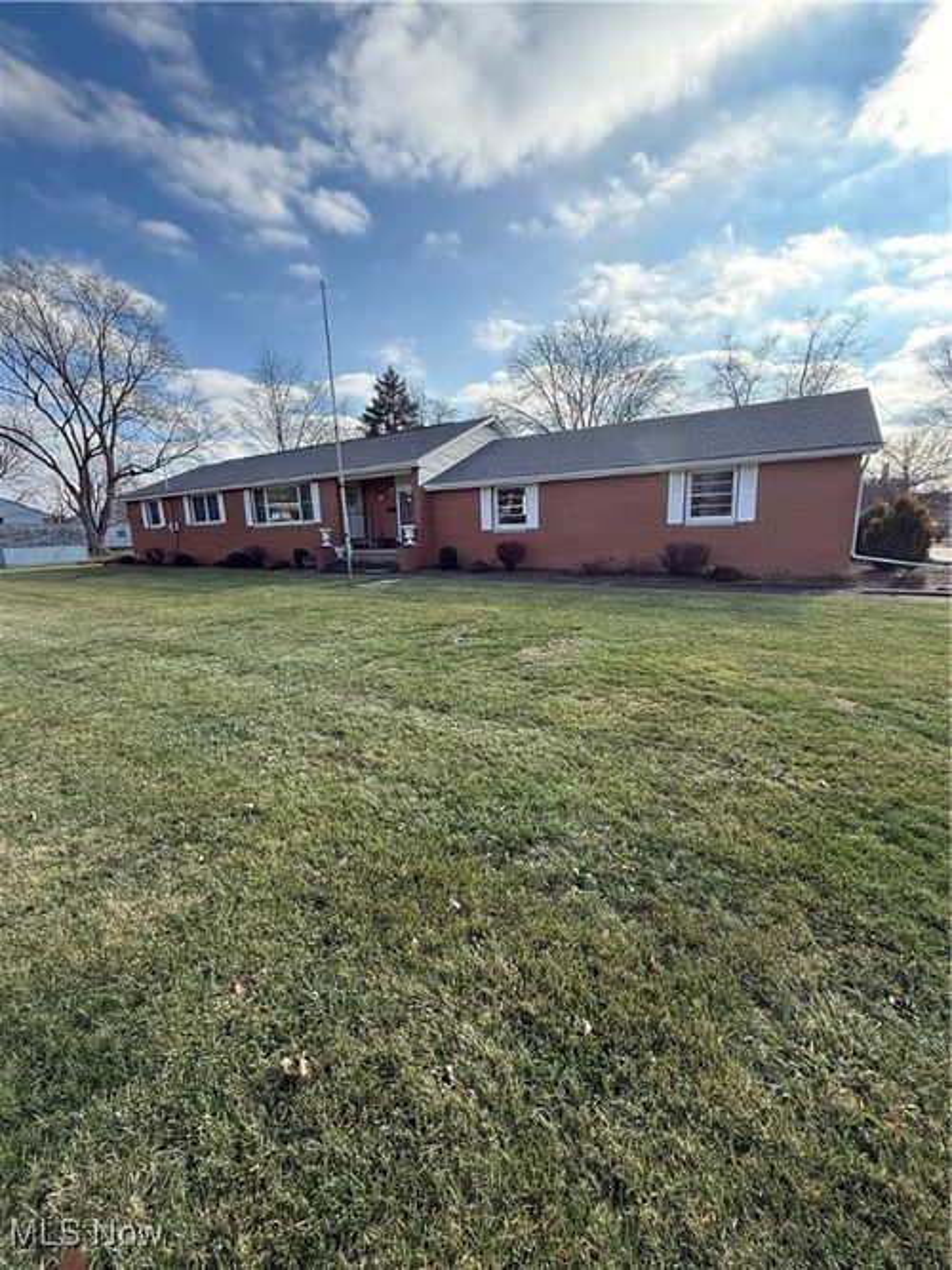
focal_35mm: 14
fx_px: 514
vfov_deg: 102.1
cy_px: 635
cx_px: 476
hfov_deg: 85.7
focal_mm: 2.22
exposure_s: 1/779
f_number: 2.2
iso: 64
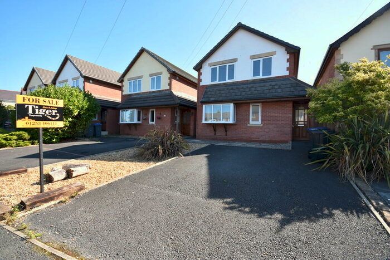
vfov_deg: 77.4
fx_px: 163
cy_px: 130
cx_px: 195
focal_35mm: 15
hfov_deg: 100.4
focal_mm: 10
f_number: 5.6
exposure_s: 1/125
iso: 100
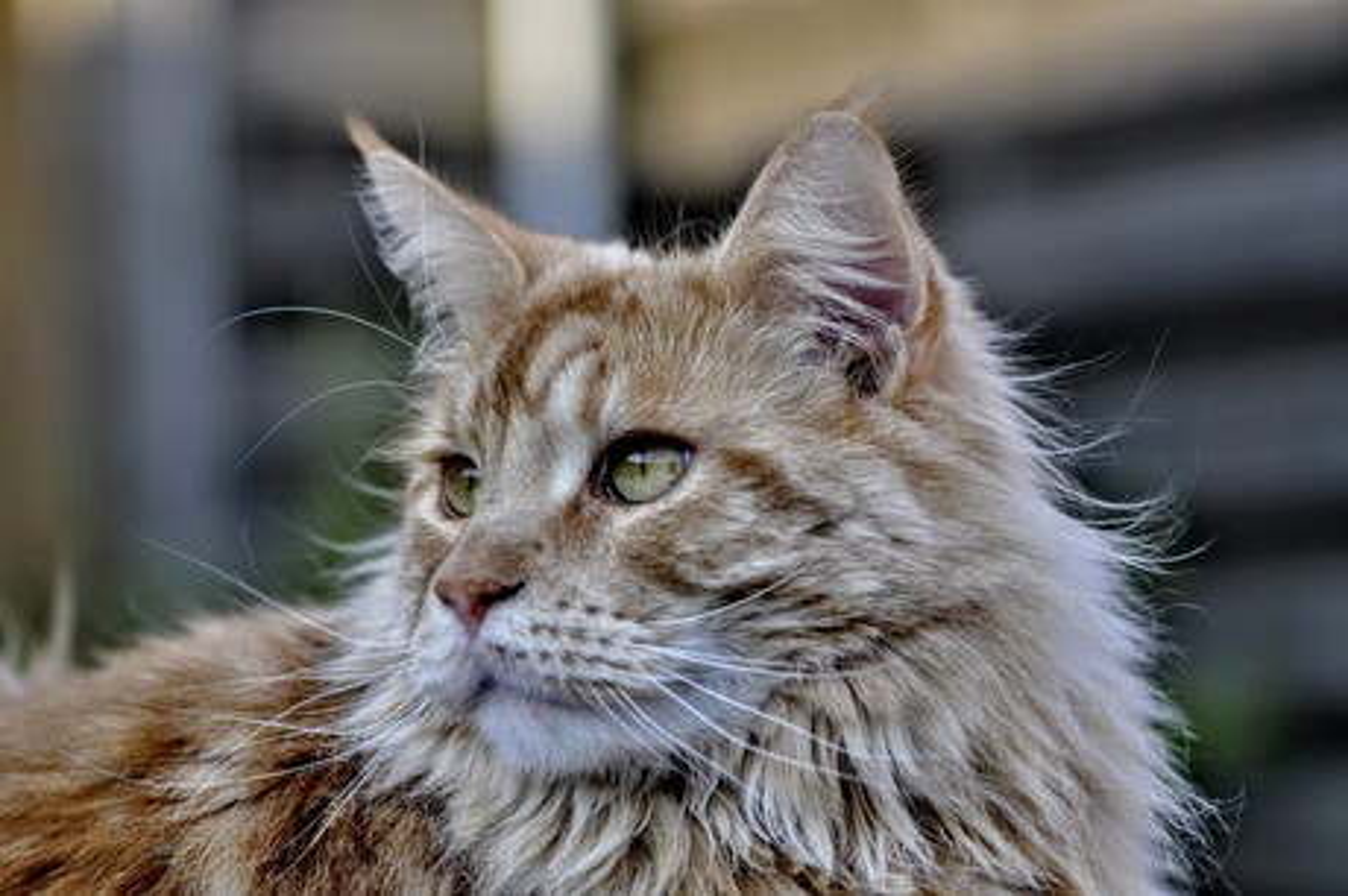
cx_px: 674
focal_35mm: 150
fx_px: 5612
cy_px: 448
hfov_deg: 13.7
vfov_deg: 9.1
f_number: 4
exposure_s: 1/1000
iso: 560
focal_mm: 100
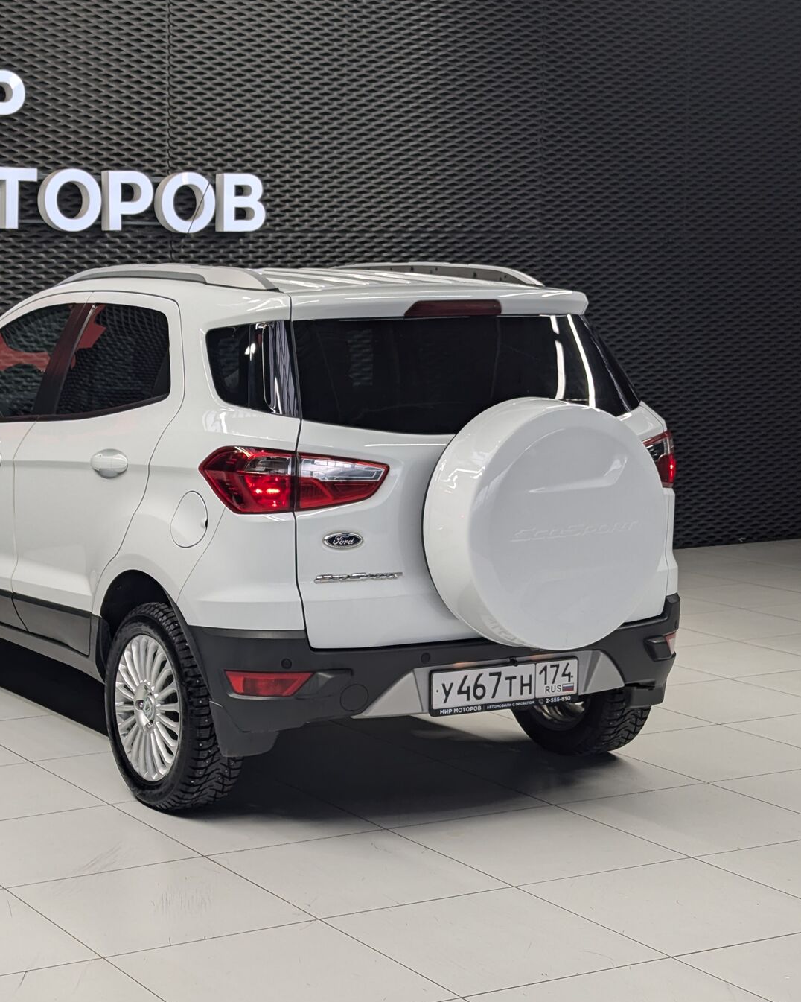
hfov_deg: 22.5
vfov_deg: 28.3
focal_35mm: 67
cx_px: 143
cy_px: 473
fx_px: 1985
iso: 42
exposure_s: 1/129
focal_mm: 6.81
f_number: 1.85
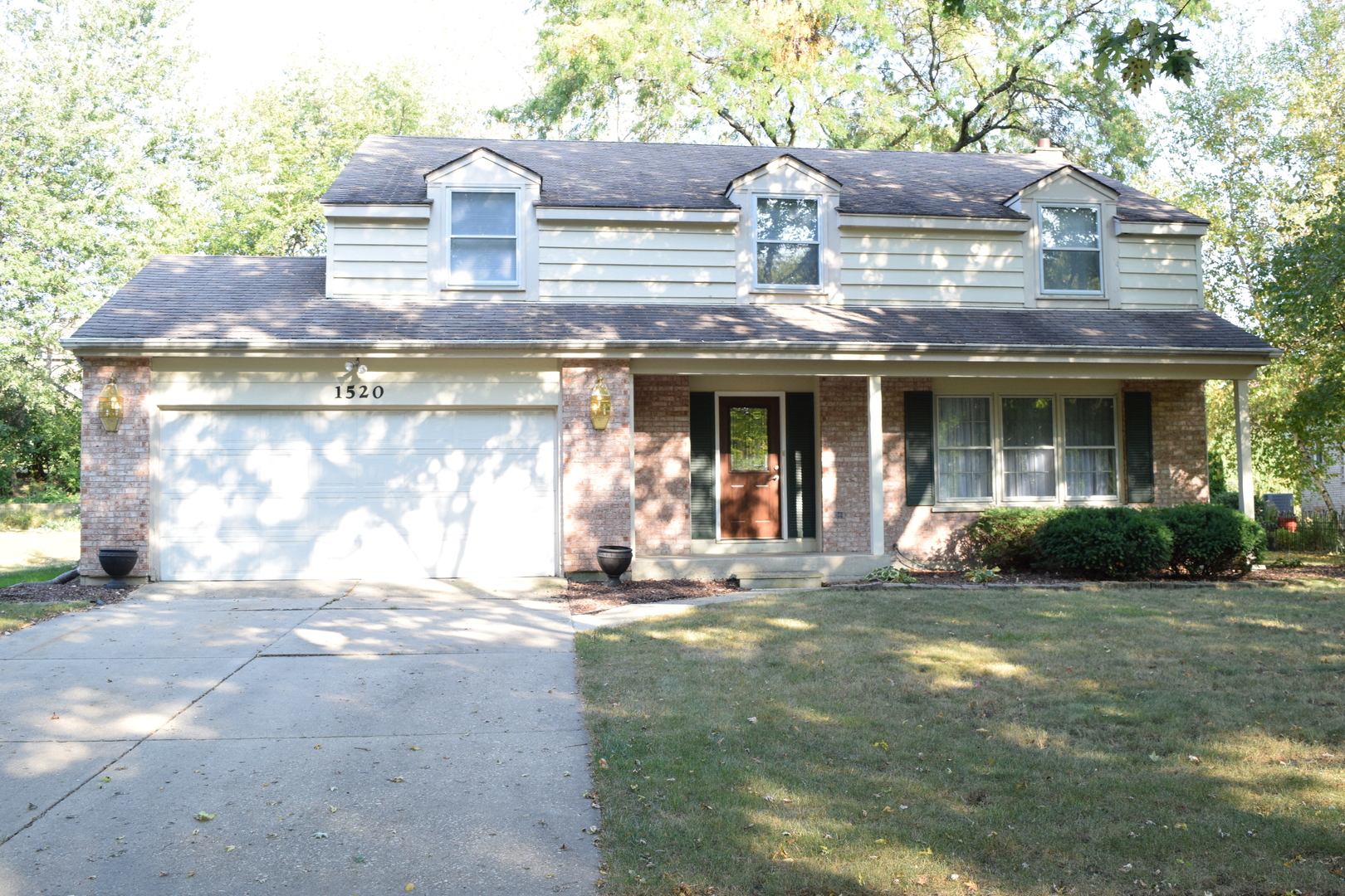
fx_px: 1233
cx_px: 672
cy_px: 448
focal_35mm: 33
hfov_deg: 57.2
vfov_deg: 40.0
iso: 800
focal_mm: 22
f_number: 7.1
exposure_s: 1/200
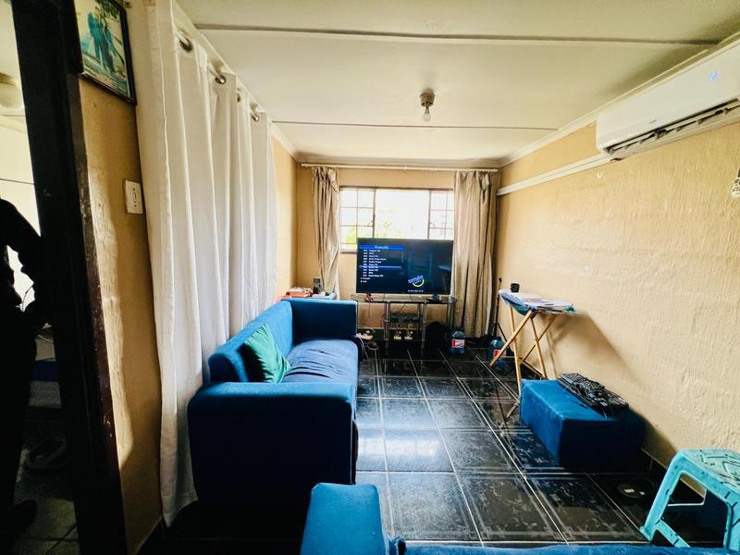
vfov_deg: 89.9
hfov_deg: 106.2
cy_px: 278
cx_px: 370
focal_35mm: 13
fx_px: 278
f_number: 1.8
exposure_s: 1/99
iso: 200
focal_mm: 1.57
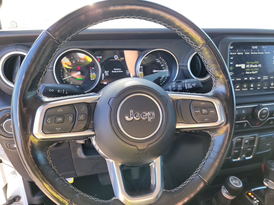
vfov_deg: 56.8
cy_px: 102
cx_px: 137
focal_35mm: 24
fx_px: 190
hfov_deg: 71.6
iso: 74
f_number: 1.8
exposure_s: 1/59
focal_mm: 6.7
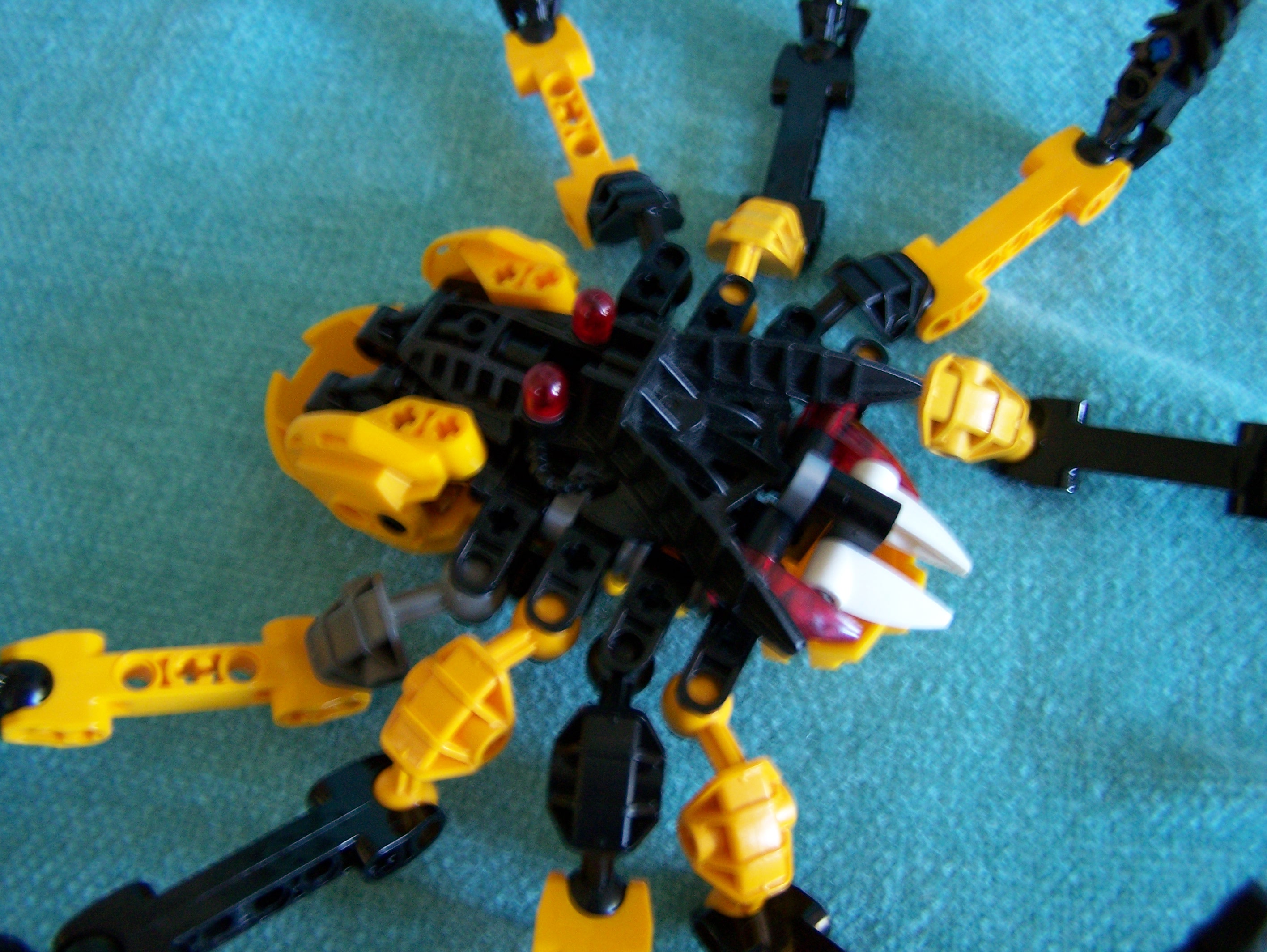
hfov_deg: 48.9
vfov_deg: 37.8
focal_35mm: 38
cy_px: 476
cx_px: 634
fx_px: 1392
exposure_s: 1/8
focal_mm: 6.3
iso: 160
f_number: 2.8
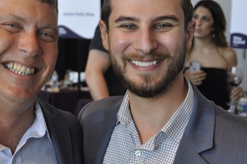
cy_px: 67
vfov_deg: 11.7
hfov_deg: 17.4
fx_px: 801
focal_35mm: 117
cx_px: 54
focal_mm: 45
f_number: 4.8
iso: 400
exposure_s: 1/60
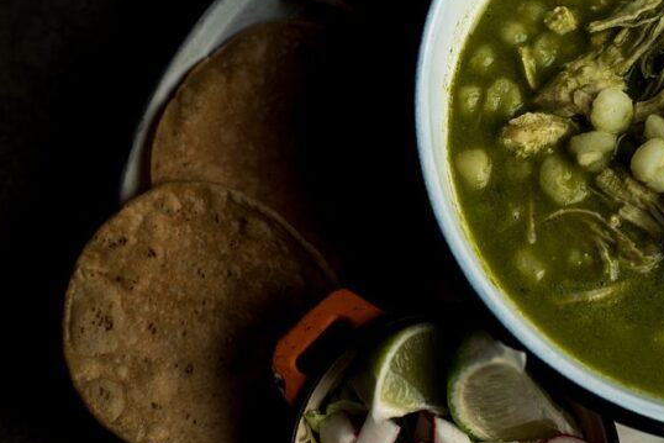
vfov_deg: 26.0
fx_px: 959
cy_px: 254
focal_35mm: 52
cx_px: 346
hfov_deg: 38.2
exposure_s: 1/200
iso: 80
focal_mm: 35
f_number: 4
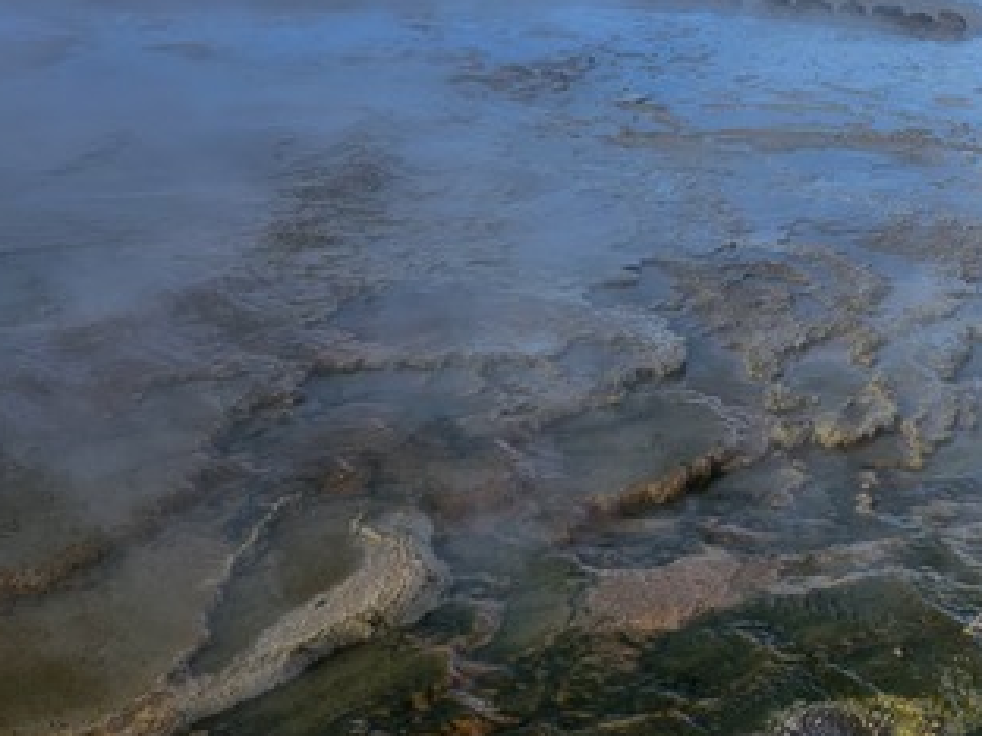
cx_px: 1023
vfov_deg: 23.9
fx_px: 1674
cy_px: 28
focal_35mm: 59
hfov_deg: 30.0
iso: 10
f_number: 1.7
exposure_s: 1/352
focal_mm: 6.3
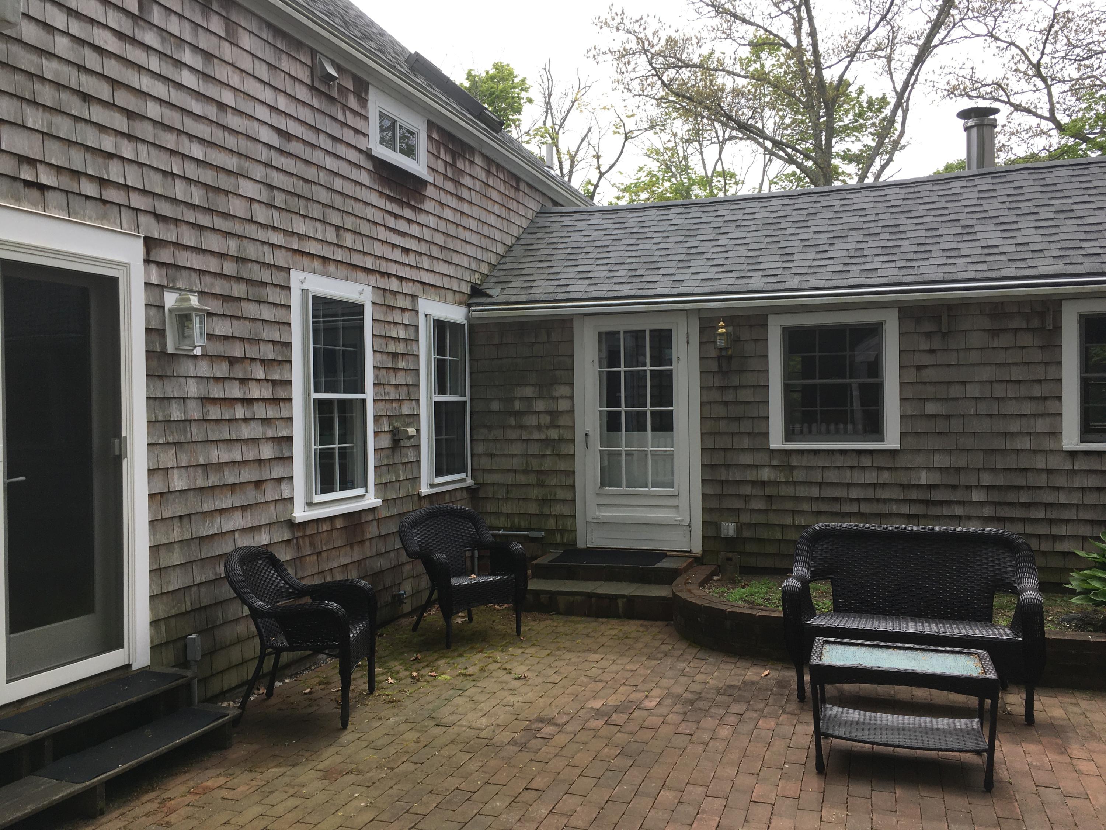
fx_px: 927
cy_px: 415
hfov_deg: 61.7
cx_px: 553
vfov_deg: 48.2
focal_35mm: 29
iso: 25
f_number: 2.2
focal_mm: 4.15
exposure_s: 1/610
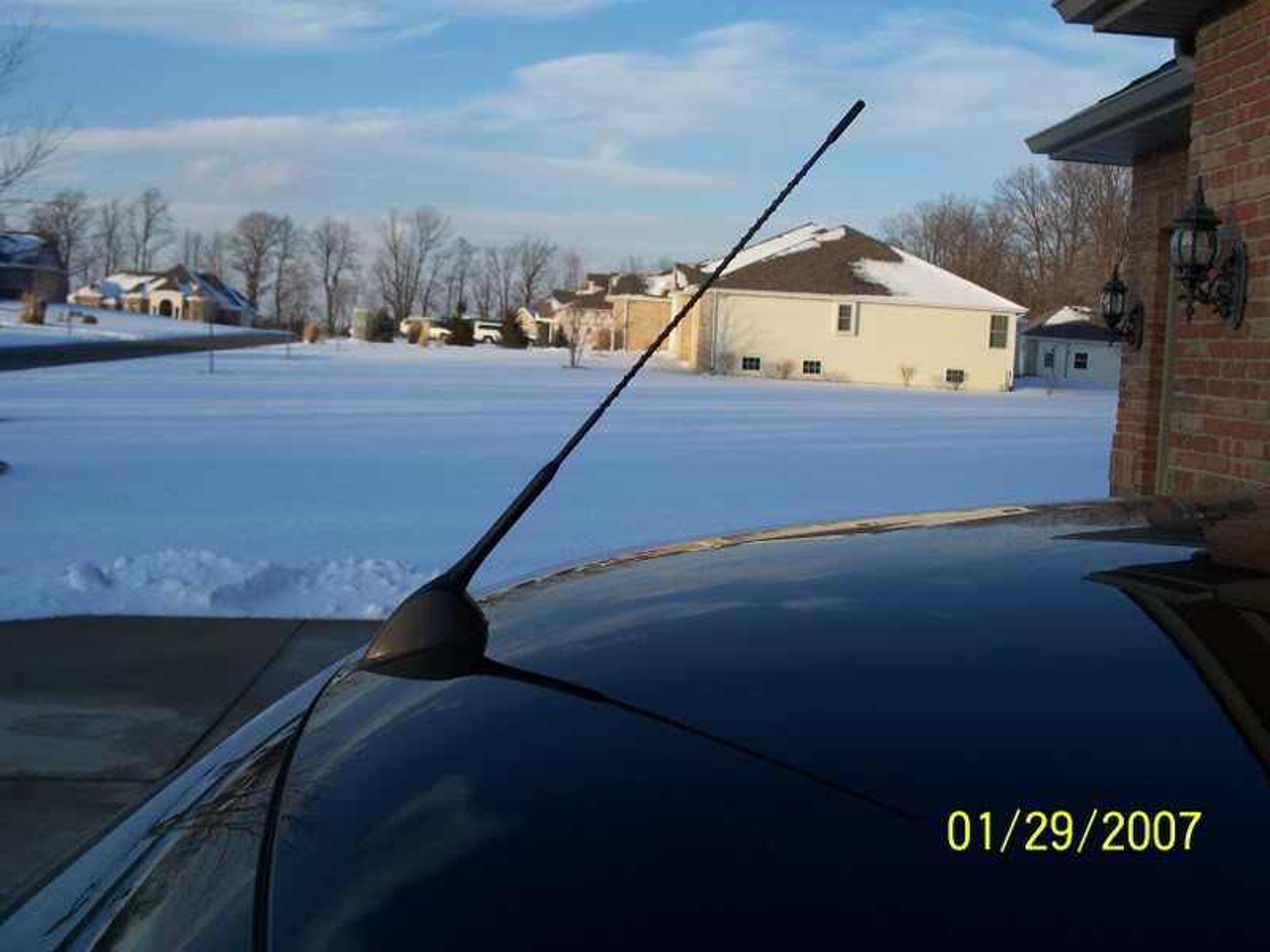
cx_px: 635
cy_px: 476
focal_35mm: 37
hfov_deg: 50.1
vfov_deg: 38.7
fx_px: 1357
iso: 64
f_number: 4
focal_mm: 7.8
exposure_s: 1/400
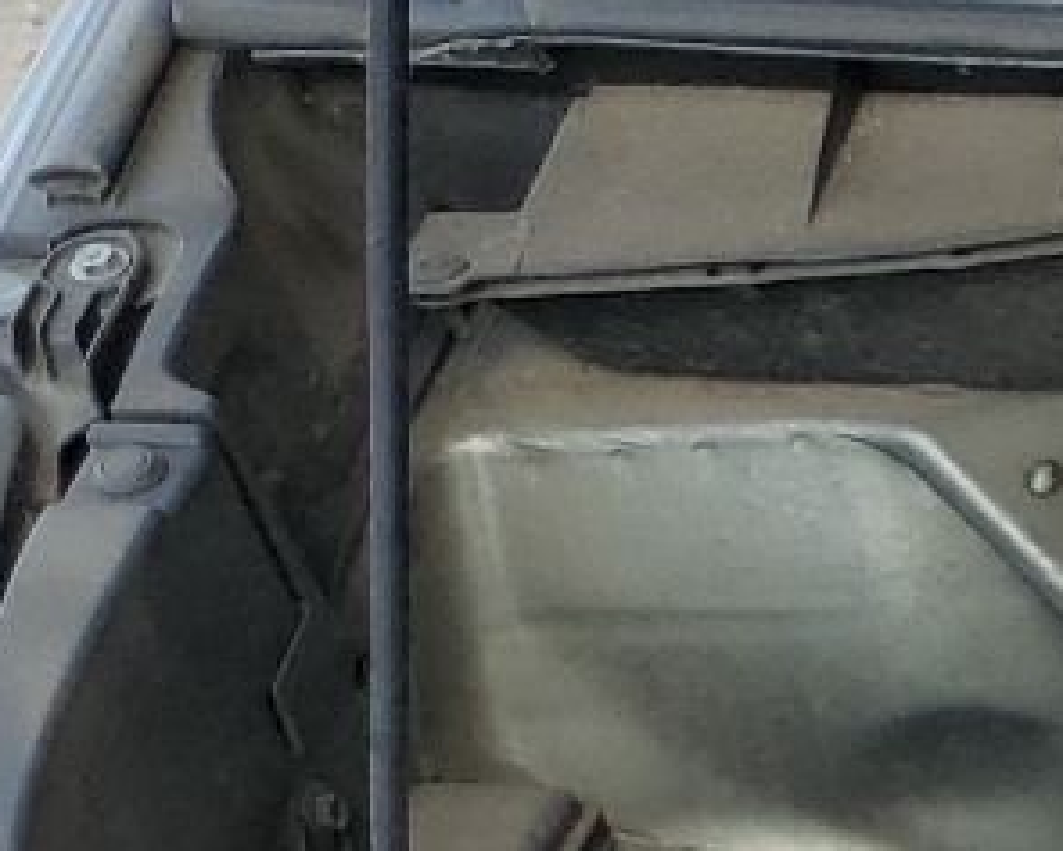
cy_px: 1515
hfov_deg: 11.3
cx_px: 2690
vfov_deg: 10.6
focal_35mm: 137
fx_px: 4312
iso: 50
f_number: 1.5
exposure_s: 1/476
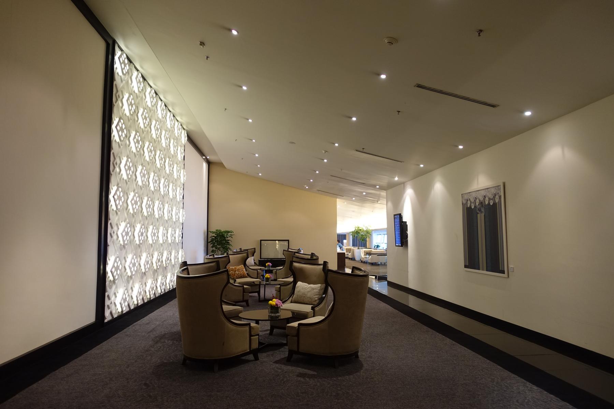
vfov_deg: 53.1
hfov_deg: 73.7
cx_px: 307
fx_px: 409
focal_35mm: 24
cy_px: 204
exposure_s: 1/30
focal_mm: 8.8
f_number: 1.8
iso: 320
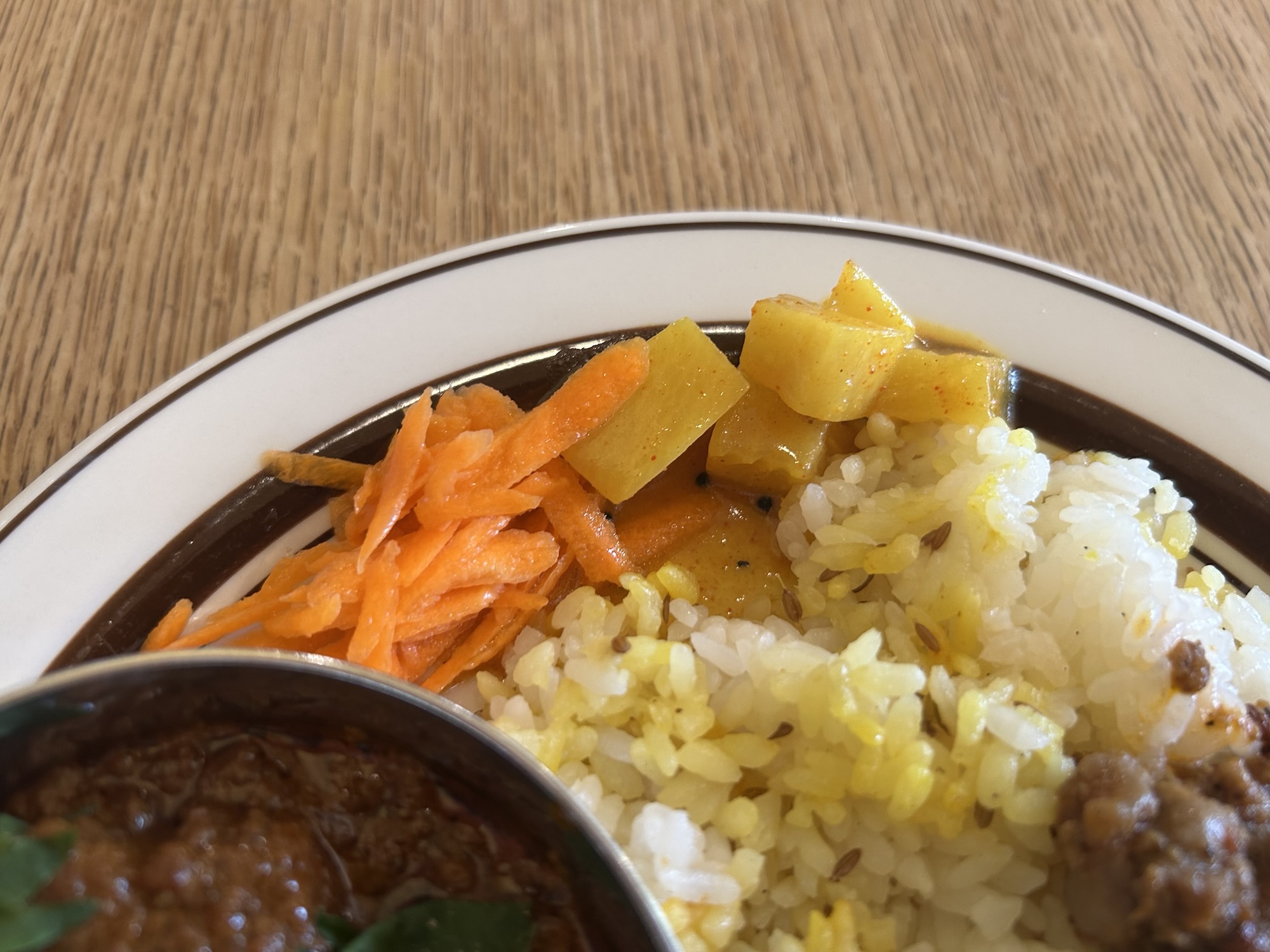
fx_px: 954
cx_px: 635
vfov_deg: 53.1
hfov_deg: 67.3
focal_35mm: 26
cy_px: 476
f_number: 1.5
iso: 100
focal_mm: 5.7
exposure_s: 1/50
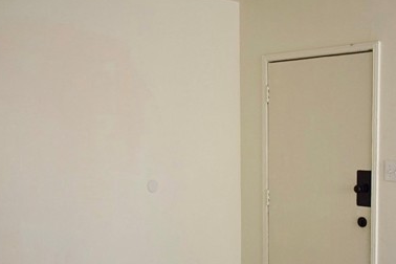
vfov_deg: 22.1
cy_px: 186
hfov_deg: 32.7
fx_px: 671
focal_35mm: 61
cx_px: 254
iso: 200
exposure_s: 1/100
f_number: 3.8
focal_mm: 24
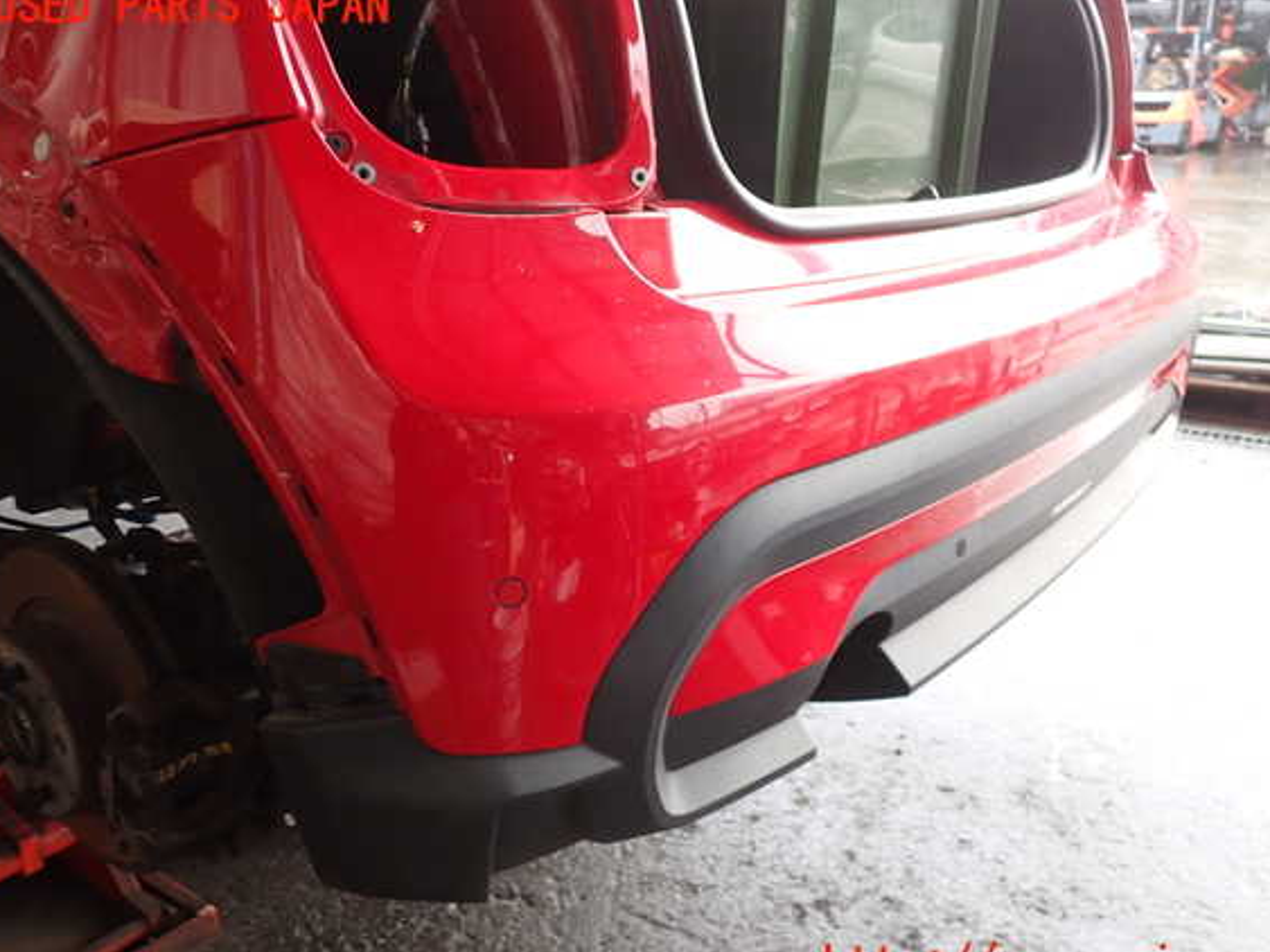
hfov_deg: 56.8
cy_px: 487
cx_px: 656
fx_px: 1174
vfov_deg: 44.1
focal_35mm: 32
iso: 160
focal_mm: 5.4
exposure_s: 1/60
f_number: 2.3
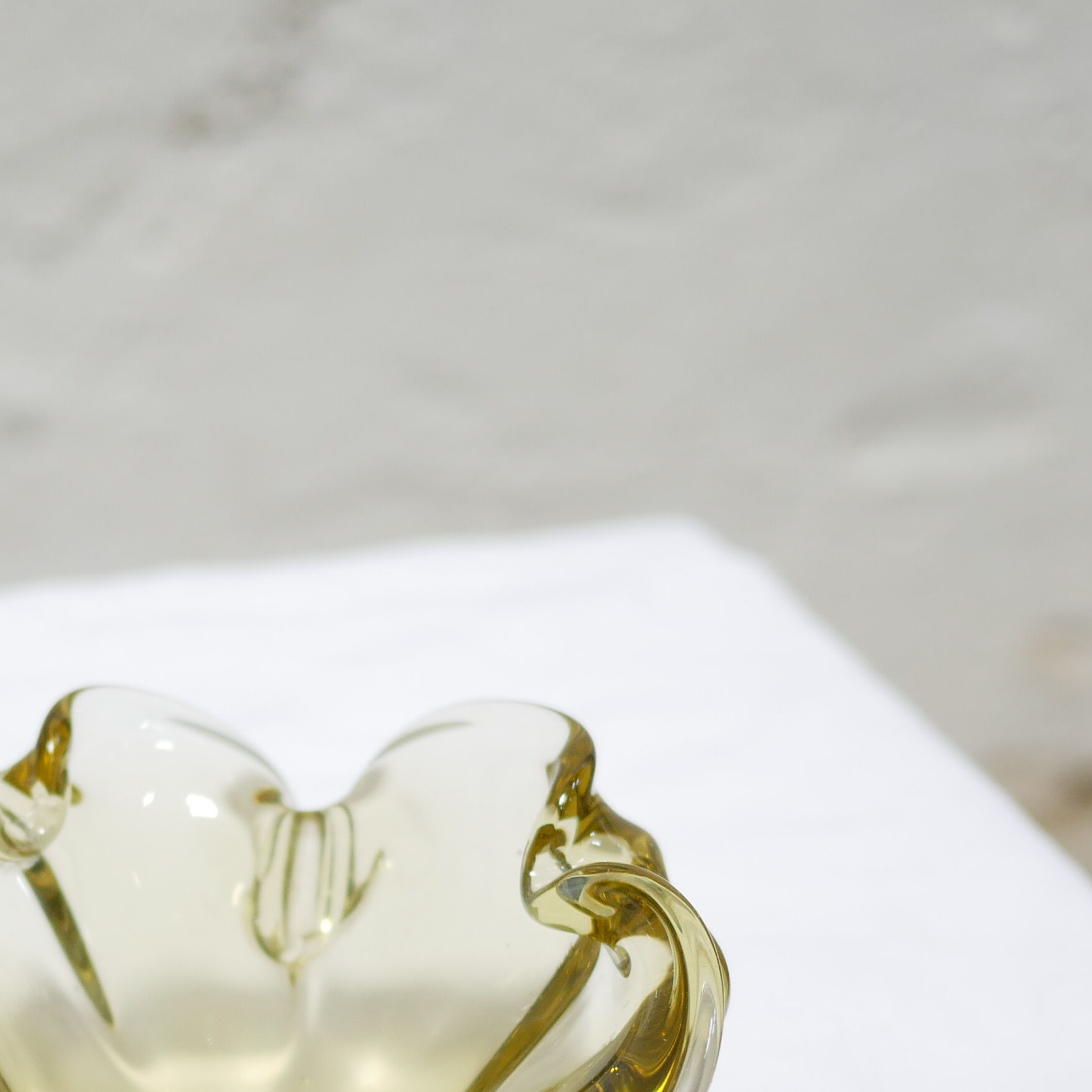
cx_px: 219
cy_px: 994
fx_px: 3319
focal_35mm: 93
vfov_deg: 18.4
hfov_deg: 18.5
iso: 320
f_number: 1.7
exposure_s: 1/60
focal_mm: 20
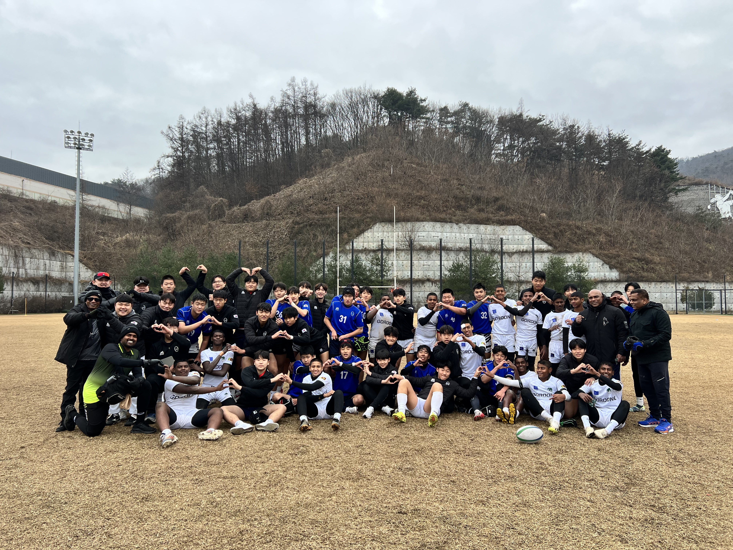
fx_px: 551
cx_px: 366
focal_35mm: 26
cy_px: 275
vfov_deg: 53.1
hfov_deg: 67.3
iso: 50
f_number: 1.5
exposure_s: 1/476
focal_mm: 5.7
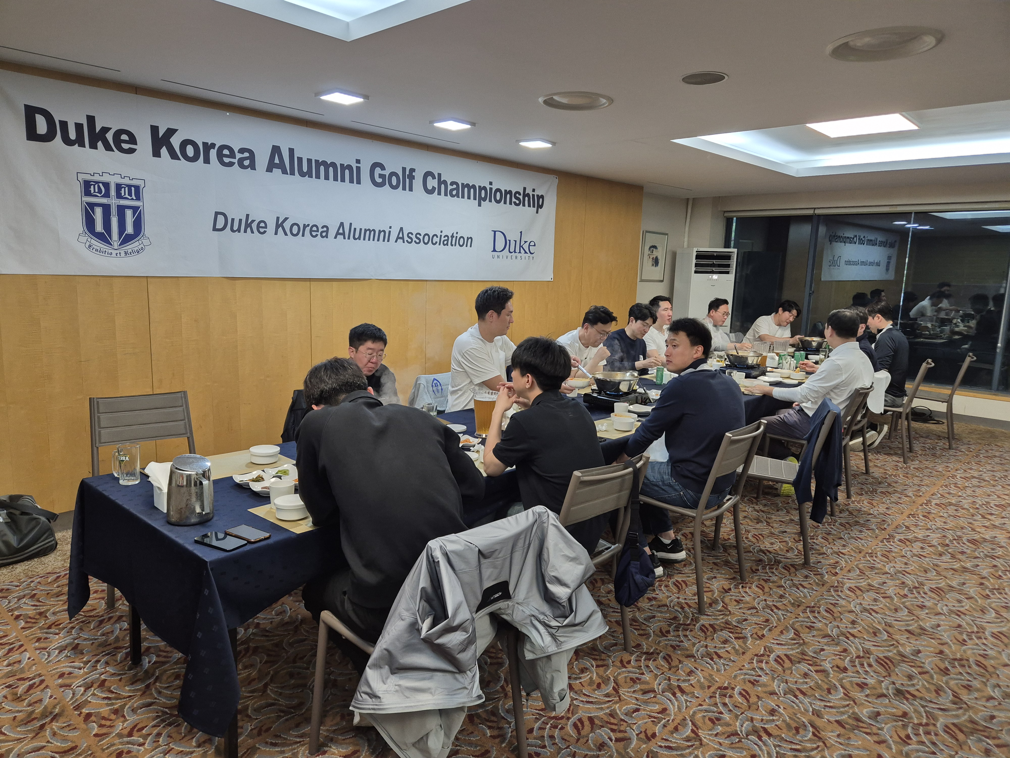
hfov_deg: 73.9
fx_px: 671
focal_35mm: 23
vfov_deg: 58.9
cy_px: 379
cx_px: 505
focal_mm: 5.4
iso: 200
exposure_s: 1/120
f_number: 1.8
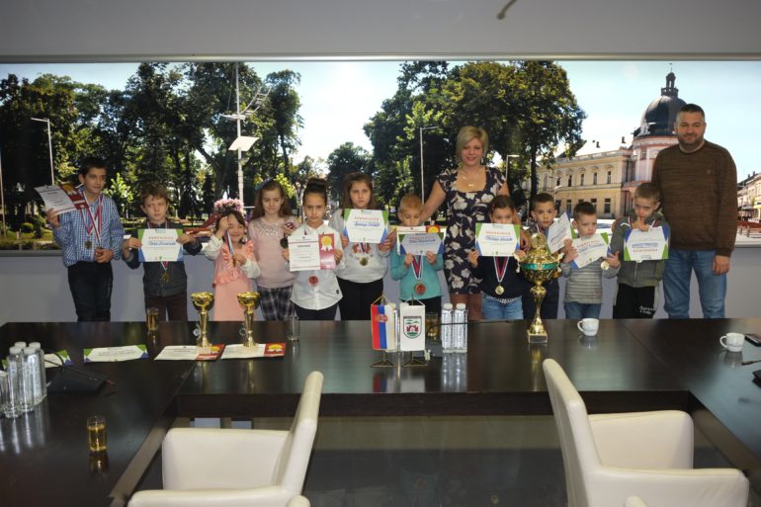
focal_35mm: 41
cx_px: 380
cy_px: 254
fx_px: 866
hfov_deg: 47.4
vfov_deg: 32.6
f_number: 3.6
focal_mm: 27
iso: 800
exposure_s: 1/60
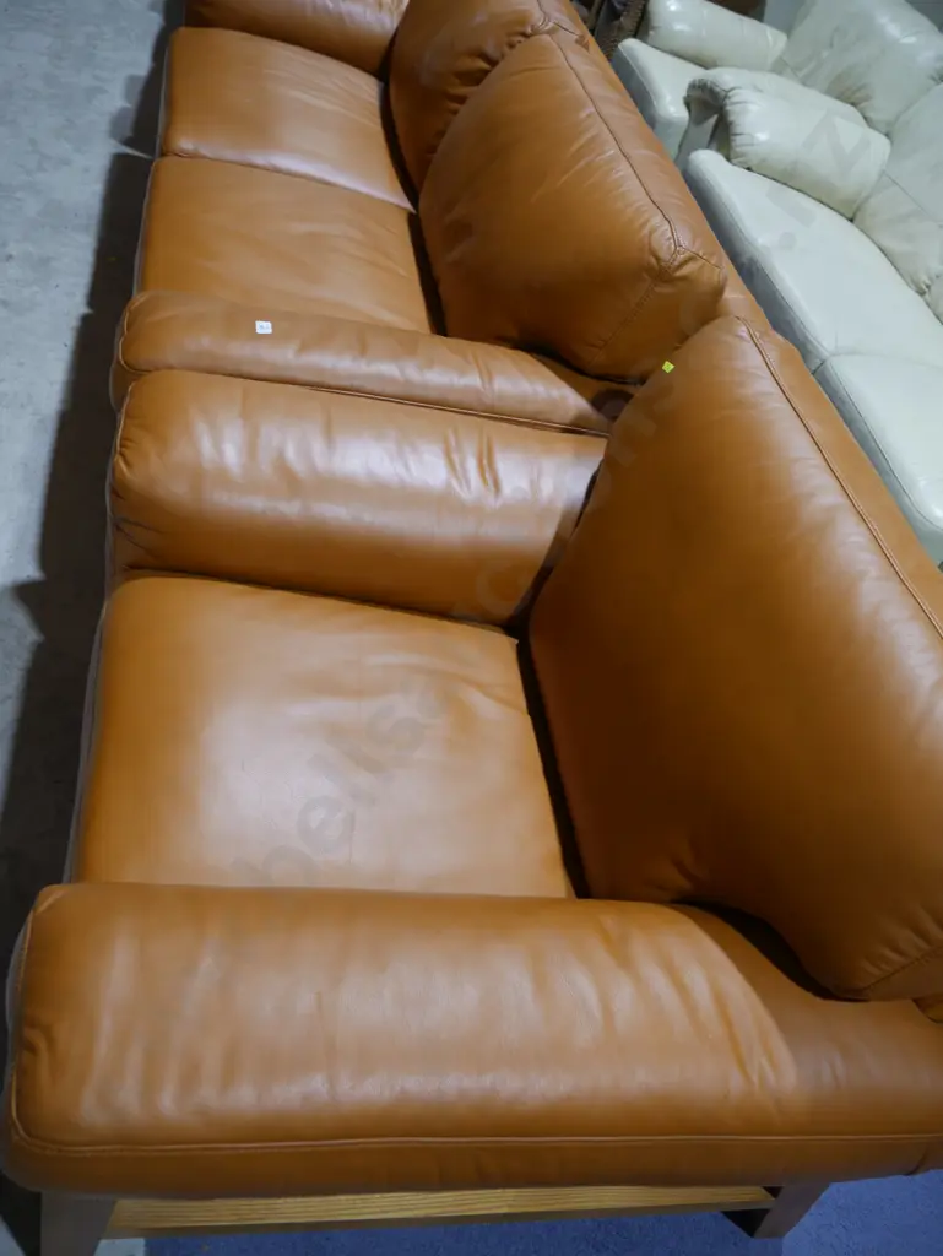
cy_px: 628
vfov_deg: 63.4
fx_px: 1016
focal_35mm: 28
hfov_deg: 49.8
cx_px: 472
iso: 200
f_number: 3.5
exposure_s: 1/60
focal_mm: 14
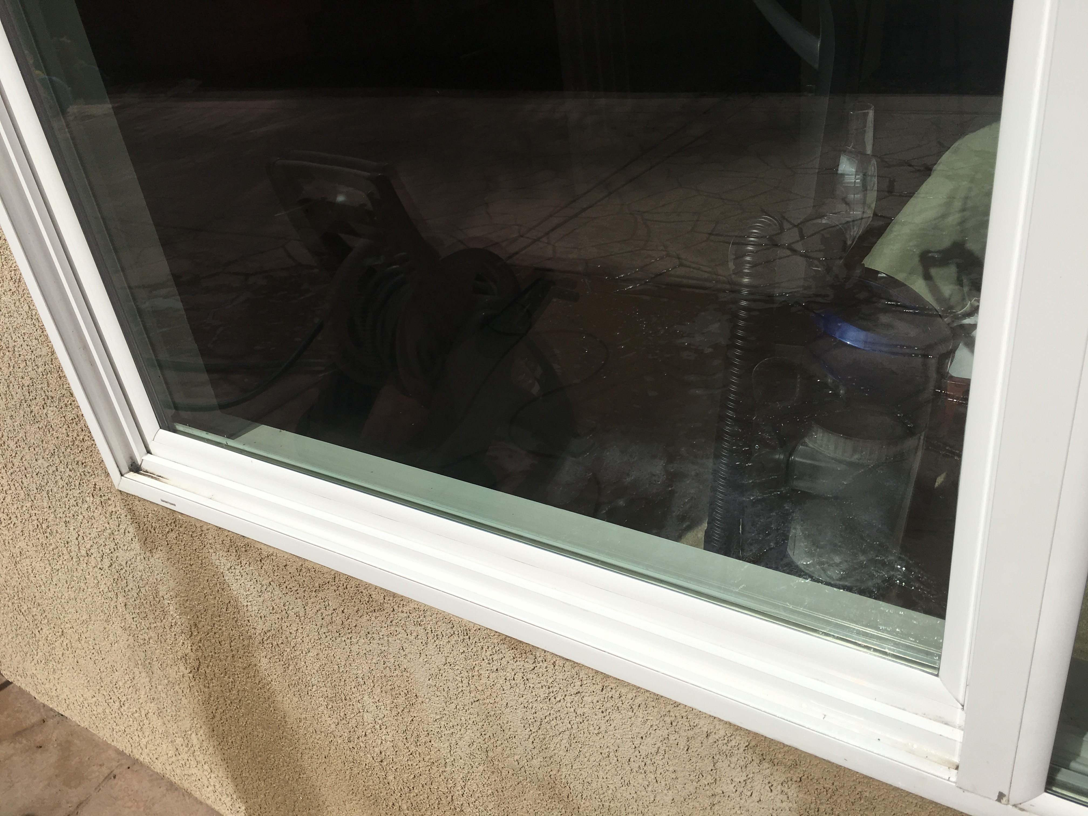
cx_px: 544
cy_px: 408
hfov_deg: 61.7
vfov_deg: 48.2
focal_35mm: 29
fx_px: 911
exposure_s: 1/4808
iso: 25
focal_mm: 4.15
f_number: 2.2
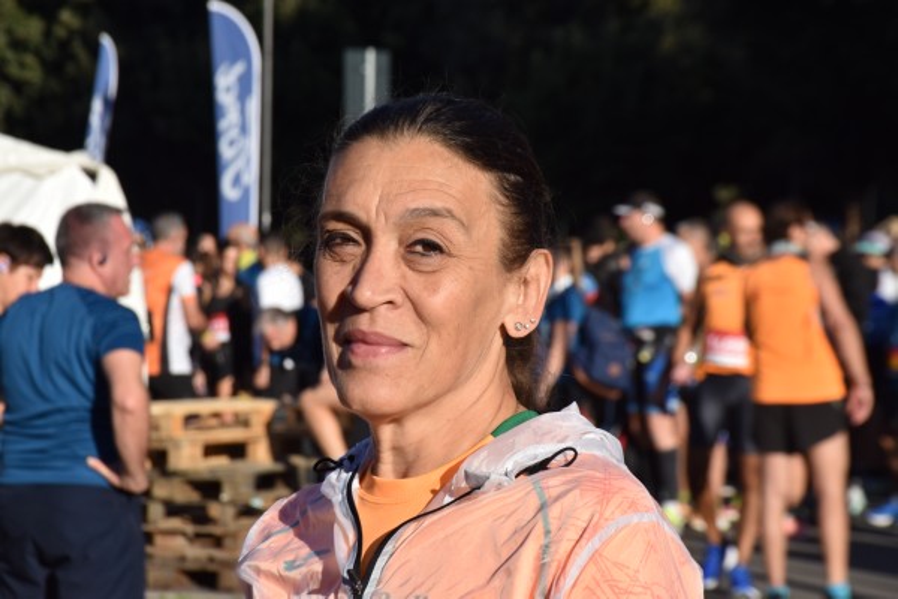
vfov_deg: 9.1
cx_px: 449
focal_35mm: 150
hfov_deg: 13.7
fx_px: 3741
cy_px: 300
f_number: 10
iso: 320
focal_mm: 100
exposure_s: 1/800
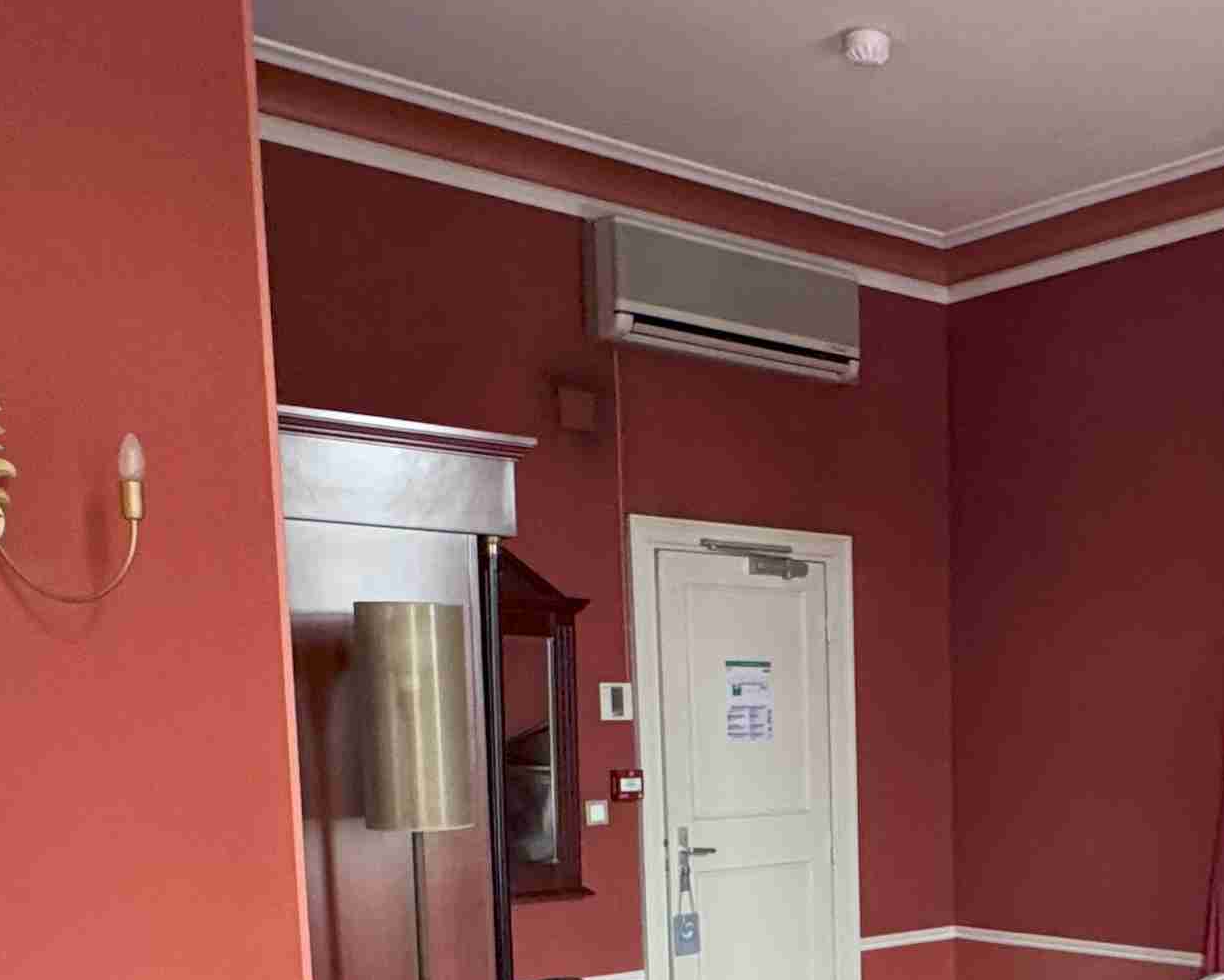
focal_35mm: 45
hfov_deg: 39.4
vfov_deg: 31.4
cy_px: 935
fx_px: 1631
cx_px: 998
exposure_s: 1/51
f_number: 2.2
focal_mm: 2.22
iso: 500
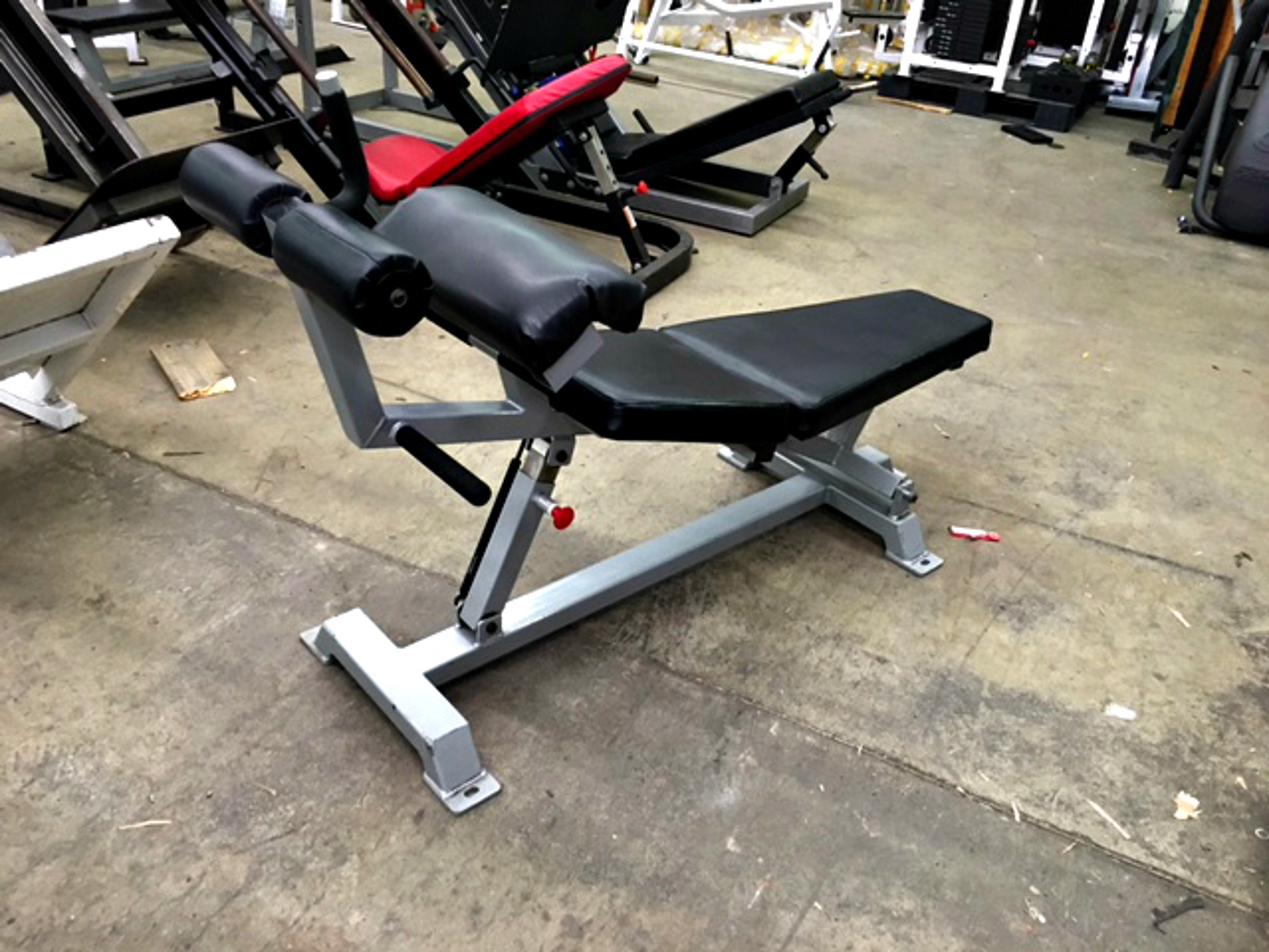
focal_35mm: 29
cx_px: 634
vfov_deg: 48.2
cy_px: 476
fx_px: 1063
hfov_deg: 61.7
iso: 200
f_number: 2.2
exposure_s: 1/24
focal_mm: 4.15
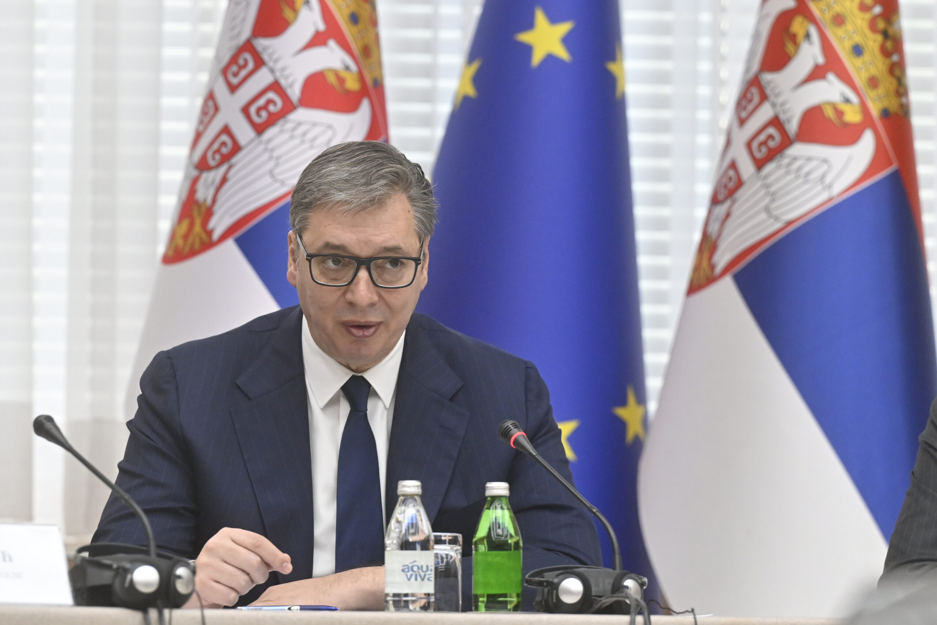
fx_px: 6819
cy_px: 312
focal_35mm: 262
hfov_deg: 7.9
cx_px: 468
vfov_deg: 5.2
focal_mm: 175
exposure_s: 1/250
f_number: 4
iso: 2000
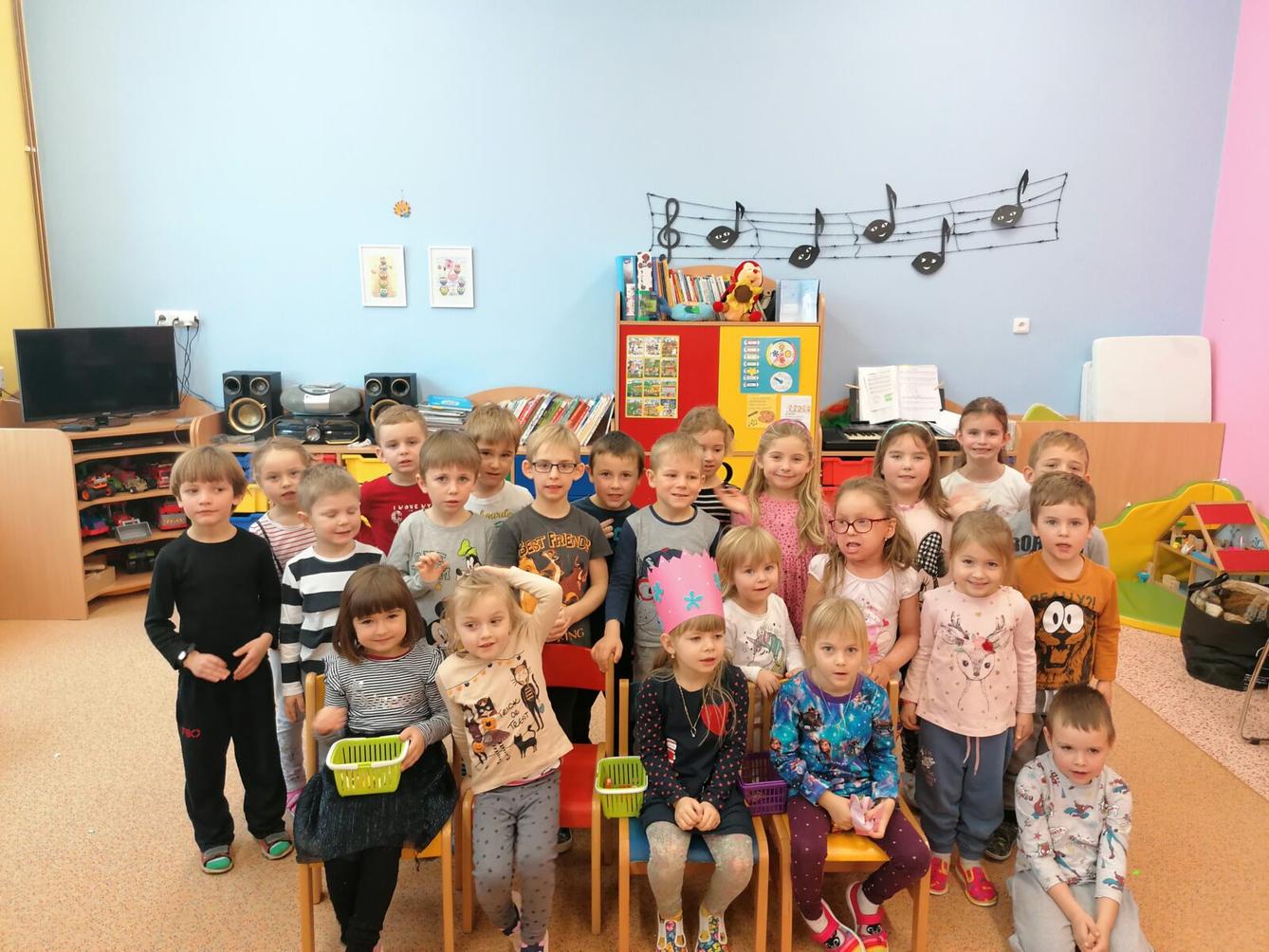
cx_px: 634
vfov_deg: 51.4
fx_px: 990
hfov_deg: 65.3
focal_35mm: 27
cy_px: 476
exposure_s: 1/50
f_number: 1.8
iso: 160
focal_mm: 4.75
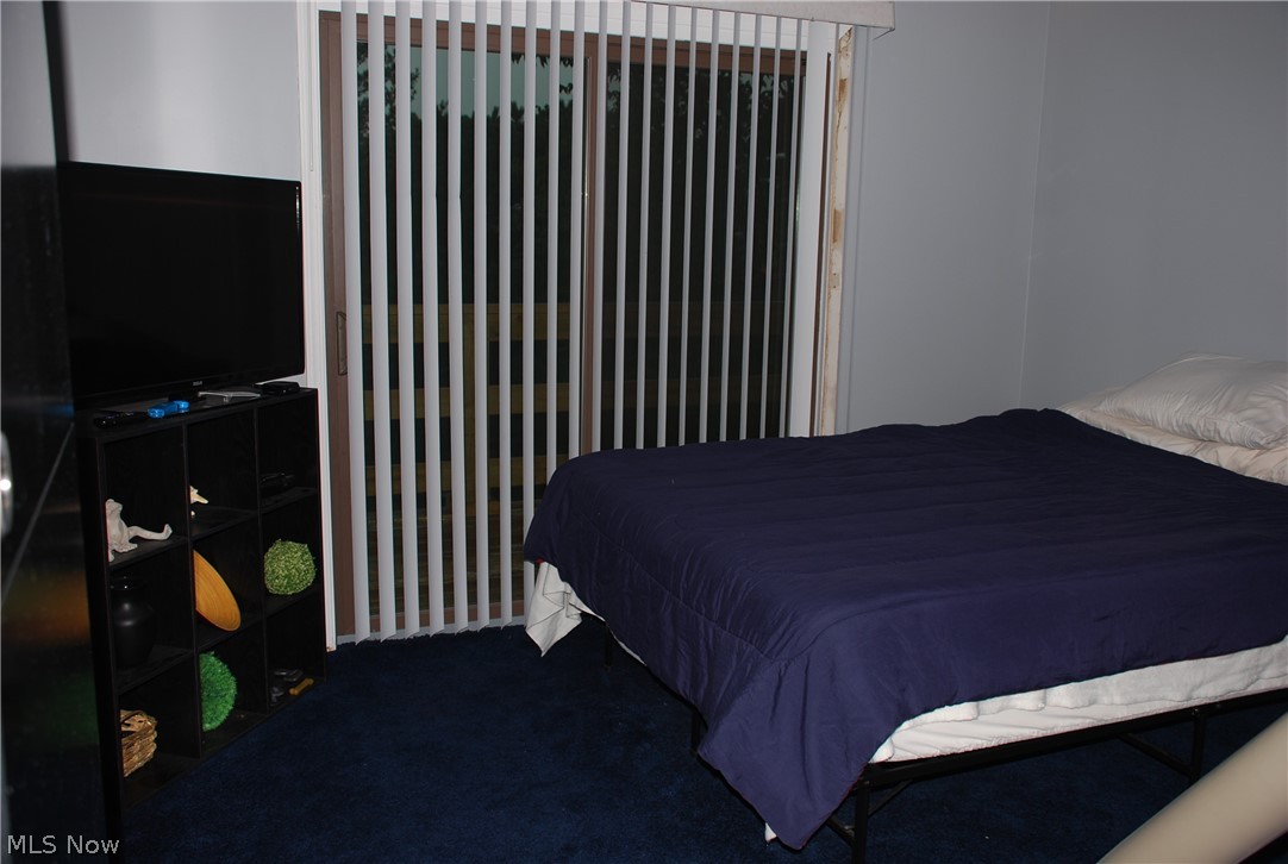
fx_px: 1183
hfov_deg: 57.1
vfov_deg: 40.1
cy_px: 432
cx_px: 644
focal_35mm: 33
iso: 100
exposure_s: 1/60
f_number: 3.8
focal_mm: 22
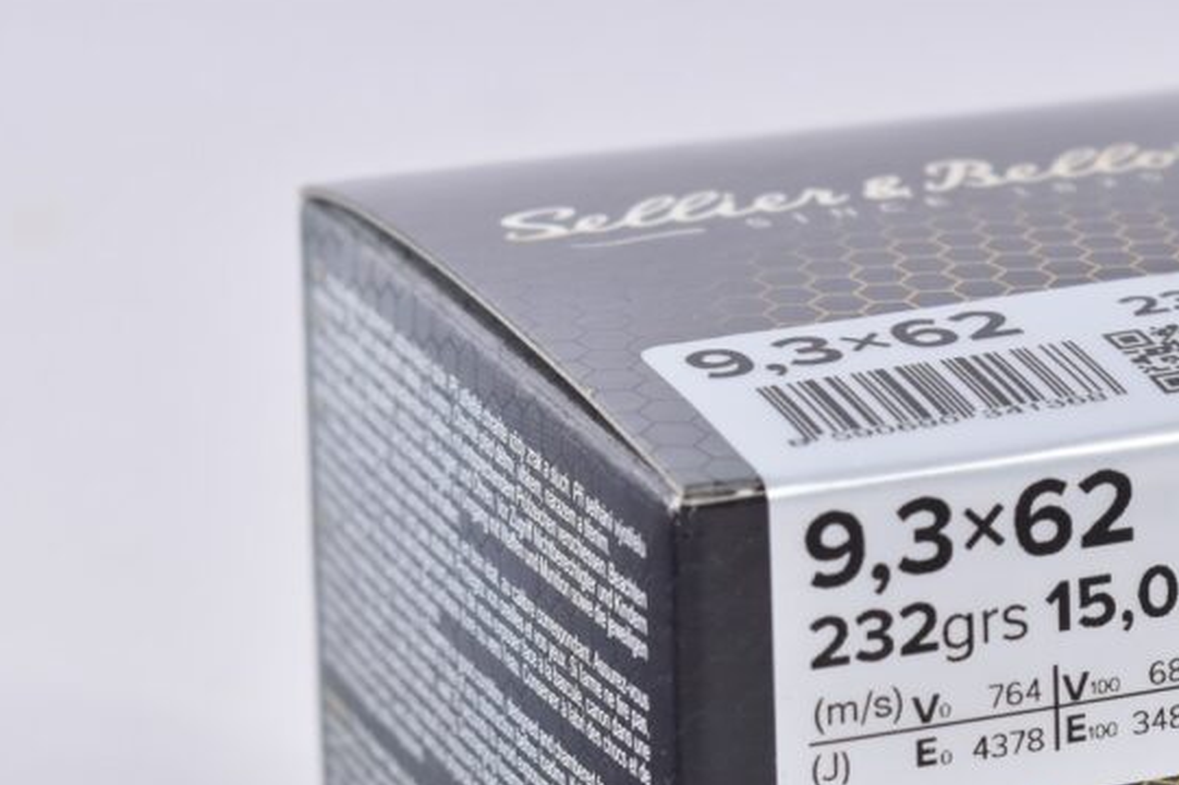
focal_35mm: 183
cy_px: 840
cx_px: 1146
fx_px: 5993
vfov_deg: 7.4
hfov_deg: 11.1
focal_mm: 55
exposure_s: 1/50
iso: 640
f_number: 5.6
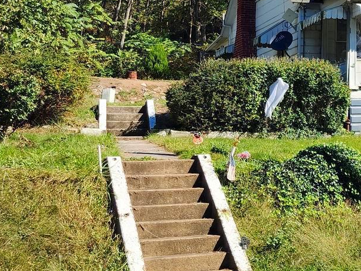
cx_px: 399
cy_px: -18
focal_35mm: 77
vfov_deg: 18.5
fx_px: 803
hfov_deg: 23.7
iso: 12
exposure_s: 1/569
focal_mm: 6.4
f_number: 1.8
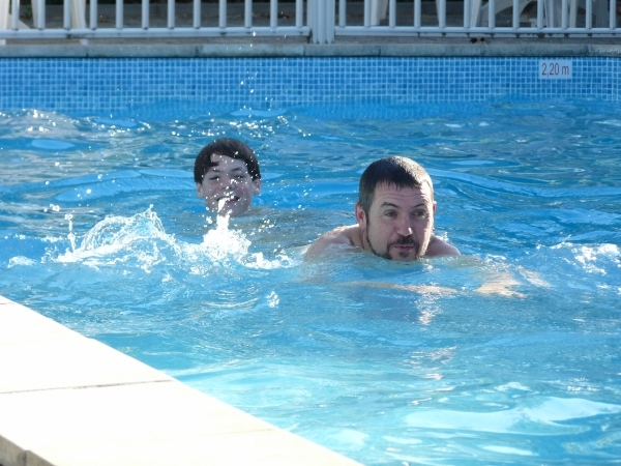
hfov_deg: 8.7
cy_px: 233
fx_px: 4090
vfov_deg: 6.5
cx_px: 310
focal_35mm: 228
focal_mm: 40.5
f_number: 4
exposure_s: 1/500
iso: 200
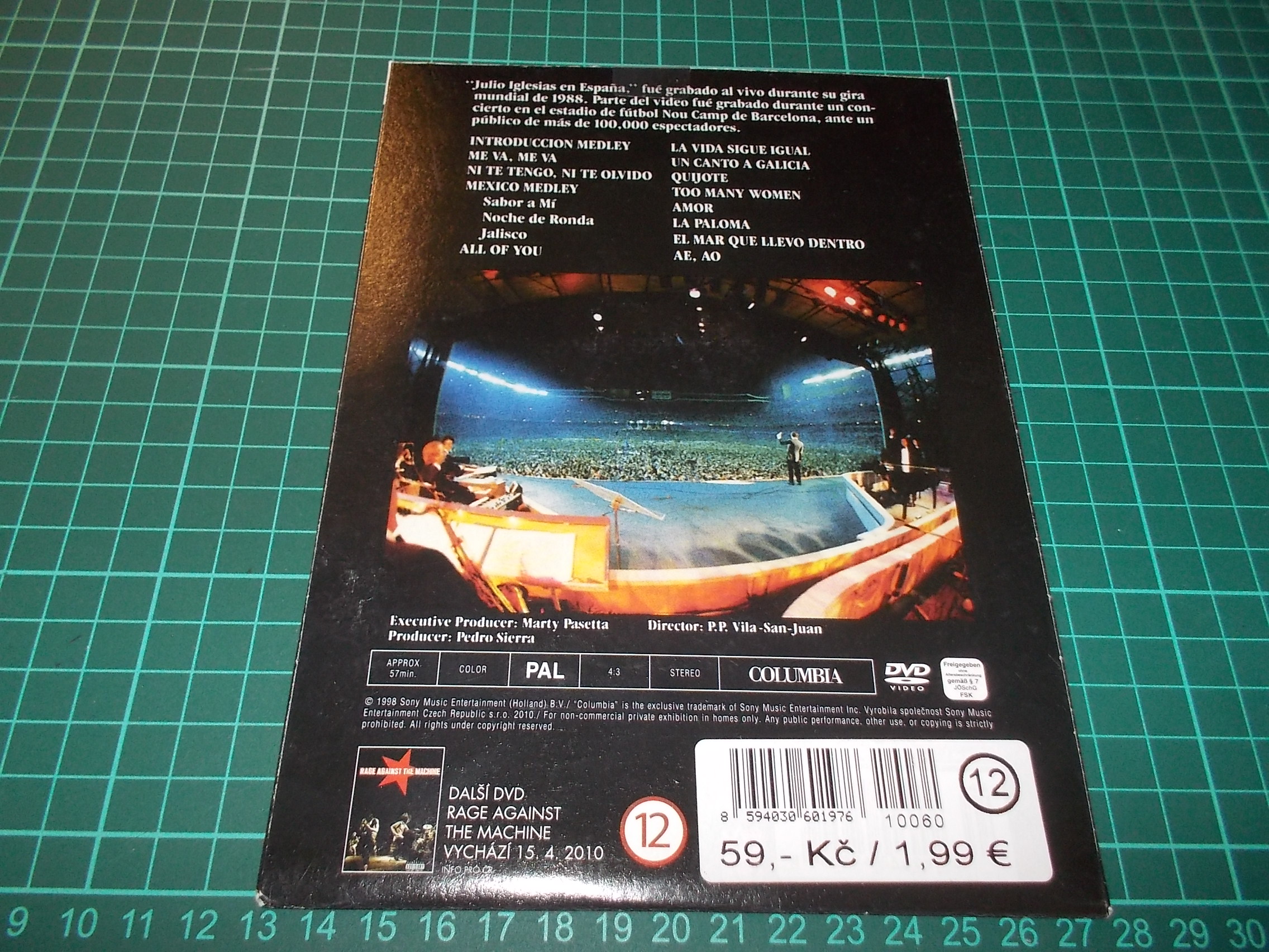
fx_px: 1063
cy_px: 476
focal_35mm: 29
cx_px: 634
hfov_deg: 61.7
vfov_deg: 48.2
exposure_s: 1/30
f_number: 3.3
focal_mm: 4.1
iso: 200
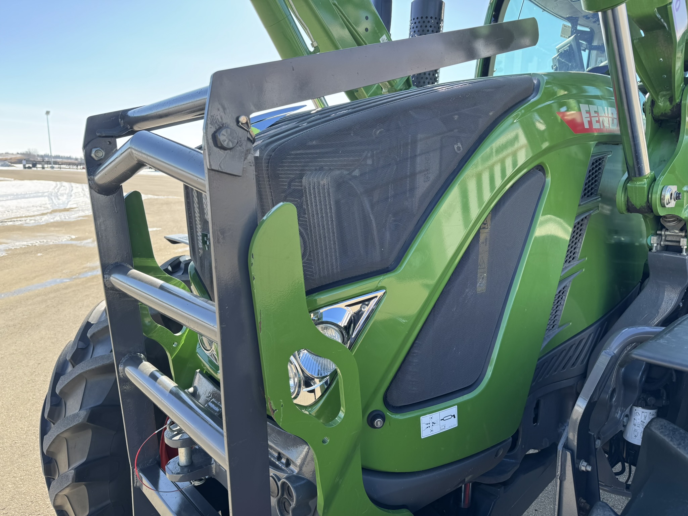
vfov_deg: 56.8
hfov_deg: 71.6
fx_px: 477
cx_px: 344
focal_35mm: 24
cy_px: 258
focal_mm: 6.76
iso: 80
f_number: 1.78
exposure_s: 1/470
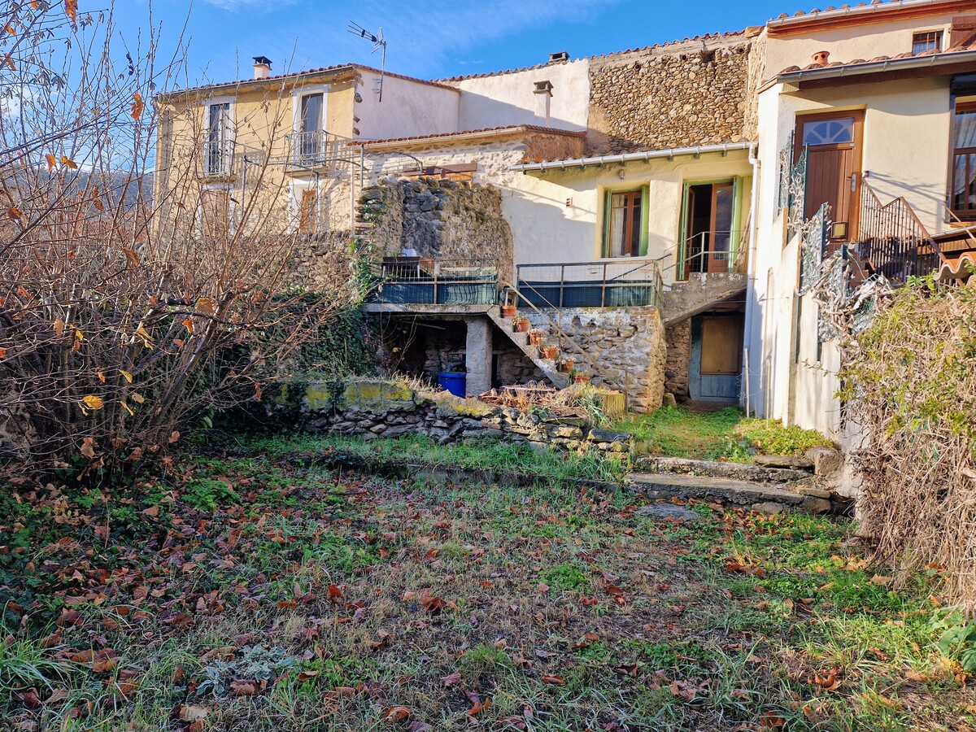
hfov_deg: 73.9
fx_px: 648
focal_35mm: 23
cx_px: 488
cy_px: 366
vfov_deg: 58.9
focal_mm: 5.4
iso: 50
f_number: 1.8
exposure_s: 1/445
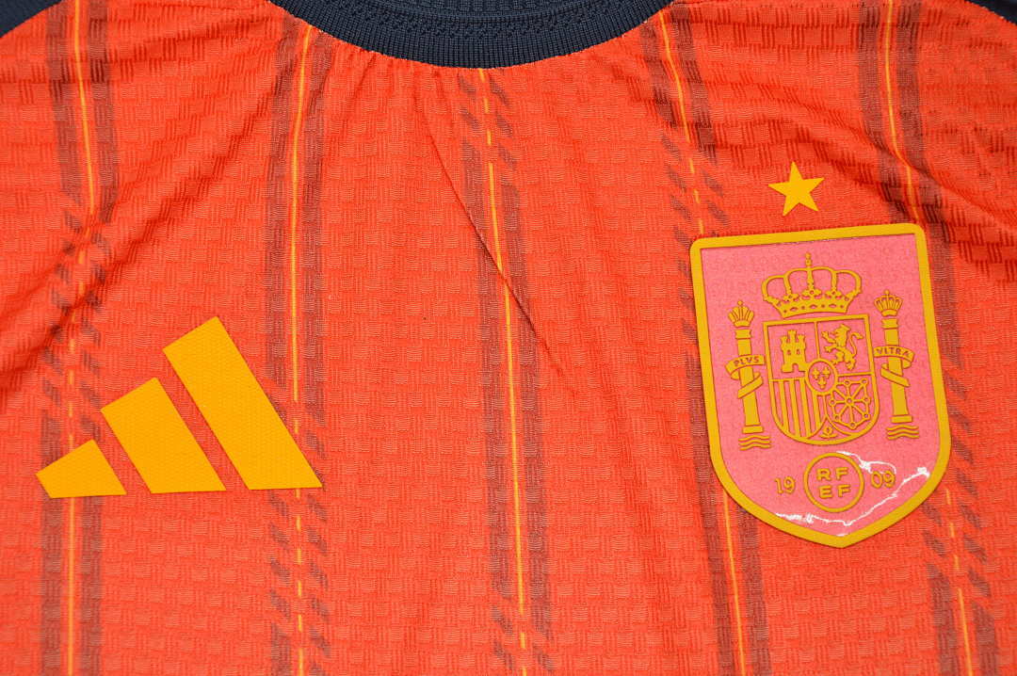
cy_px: 338
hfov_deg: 21.9
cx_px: 508
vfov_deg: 14.7
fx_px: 2625
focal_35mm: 93
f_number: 8
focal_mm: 62
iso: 400
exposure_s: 1/200
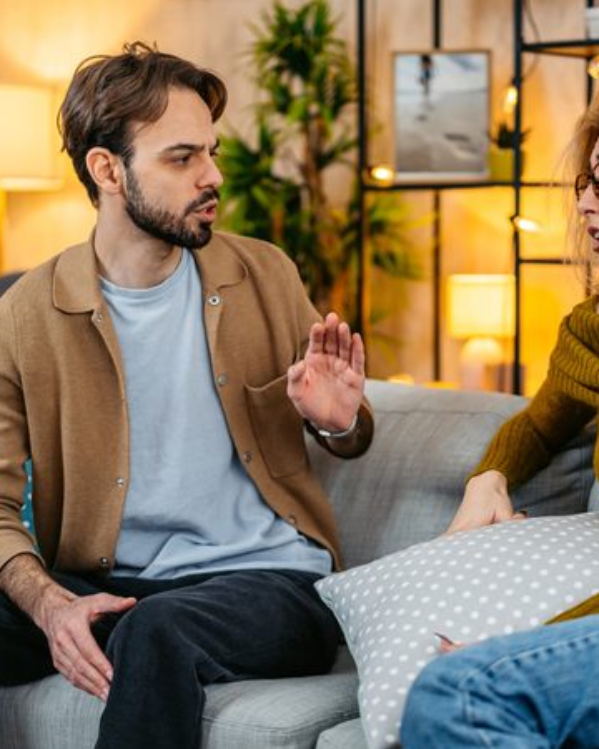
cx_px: 354
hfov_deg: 19.6
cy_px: 375
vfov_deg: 24.4
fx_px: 1728
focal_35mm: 78
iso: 800
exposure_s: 1/400
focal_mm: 55
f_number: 1.8
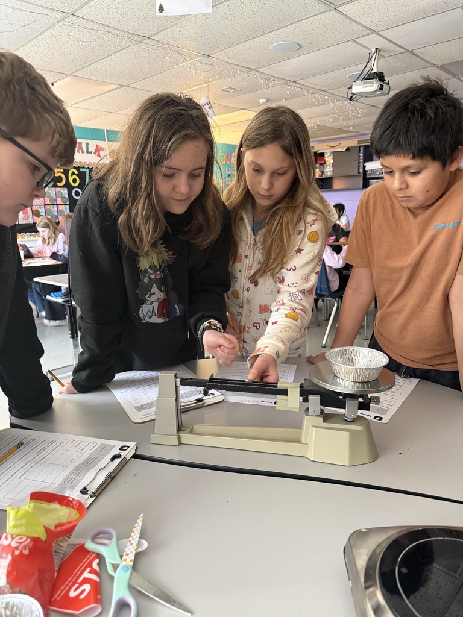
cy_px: 308
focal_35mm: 24
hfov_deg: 56.8
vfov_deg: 71.6
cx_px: 232
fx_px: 428
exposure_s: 1/60
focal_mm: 6.76
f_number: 1.78
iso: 500
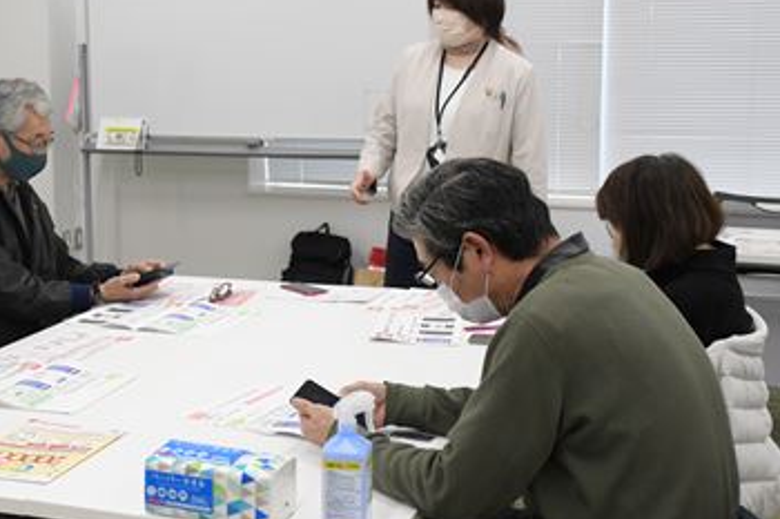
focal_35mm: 60
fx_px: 1299
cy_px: 199
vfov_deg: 22.6
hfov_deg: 33.2
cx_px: 270
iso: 2500
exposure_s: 1/400
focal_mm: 28
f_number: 4.5
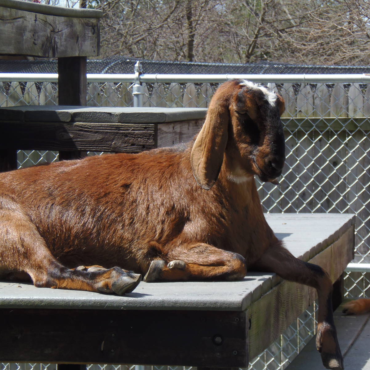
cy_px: 185
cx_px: 222
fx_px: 1415
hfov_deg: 14.9
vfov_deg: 14.9
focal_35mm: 117
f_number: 4.4
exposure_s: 1/320
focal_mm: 18.4
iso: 64
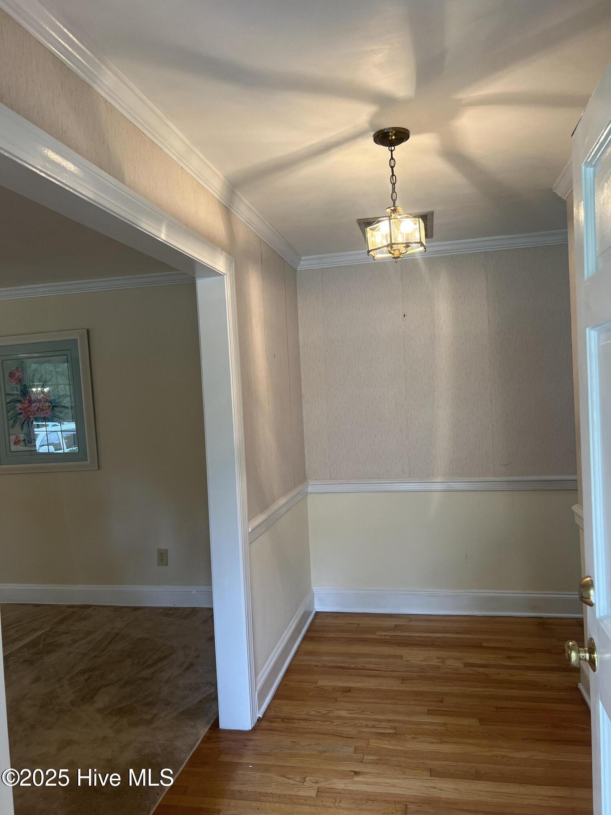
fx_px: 612
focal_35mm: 26
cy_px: 408
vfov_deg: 67.3
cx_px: 306
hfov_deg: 53.1
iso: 80
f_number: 1.5
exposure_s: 1/60
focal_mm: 5.7
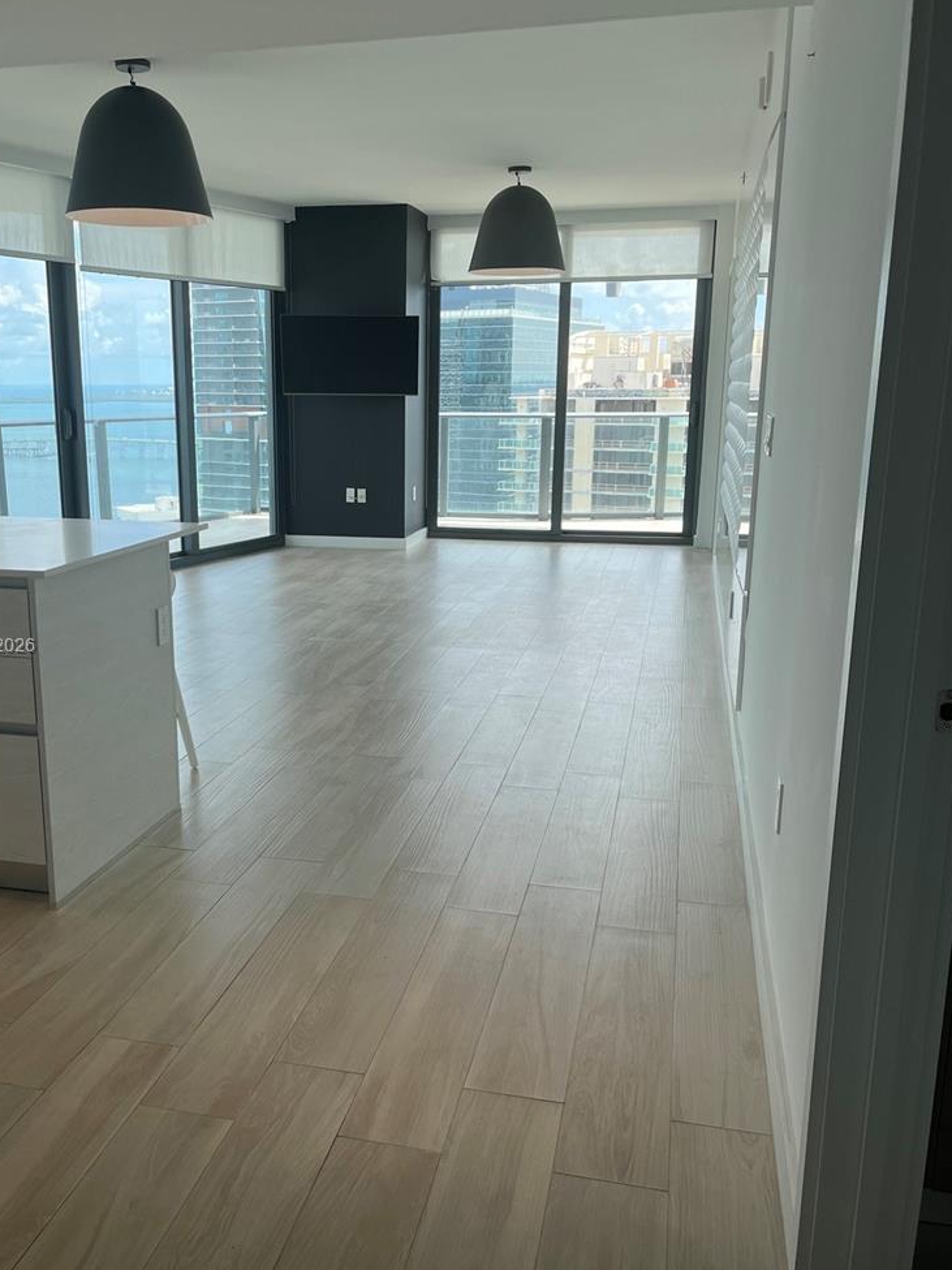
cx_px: 380
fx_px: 1174
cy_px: 647
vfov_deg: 56.8
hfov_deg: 43.9
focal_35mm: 32
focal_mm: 5.1
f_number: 1.6
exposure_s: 1/787
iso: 50
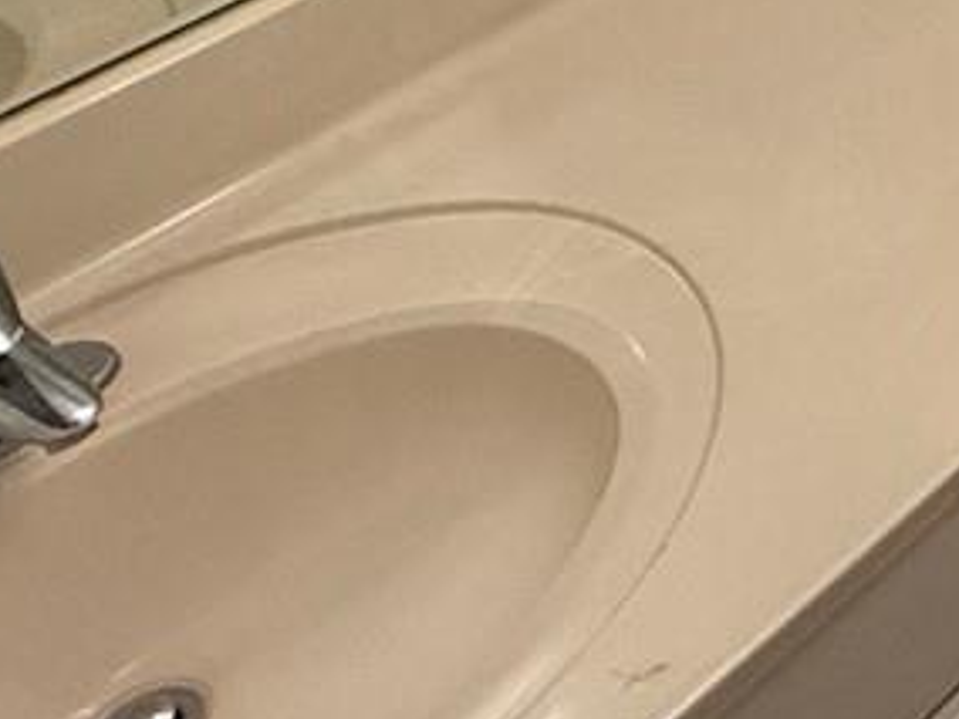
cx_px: 1699
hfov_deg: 19.1
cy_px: -479
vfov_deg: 16.4
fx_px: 2189
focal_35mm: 79
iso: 125
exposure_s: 1/120
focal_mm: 2.22
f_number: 2.2
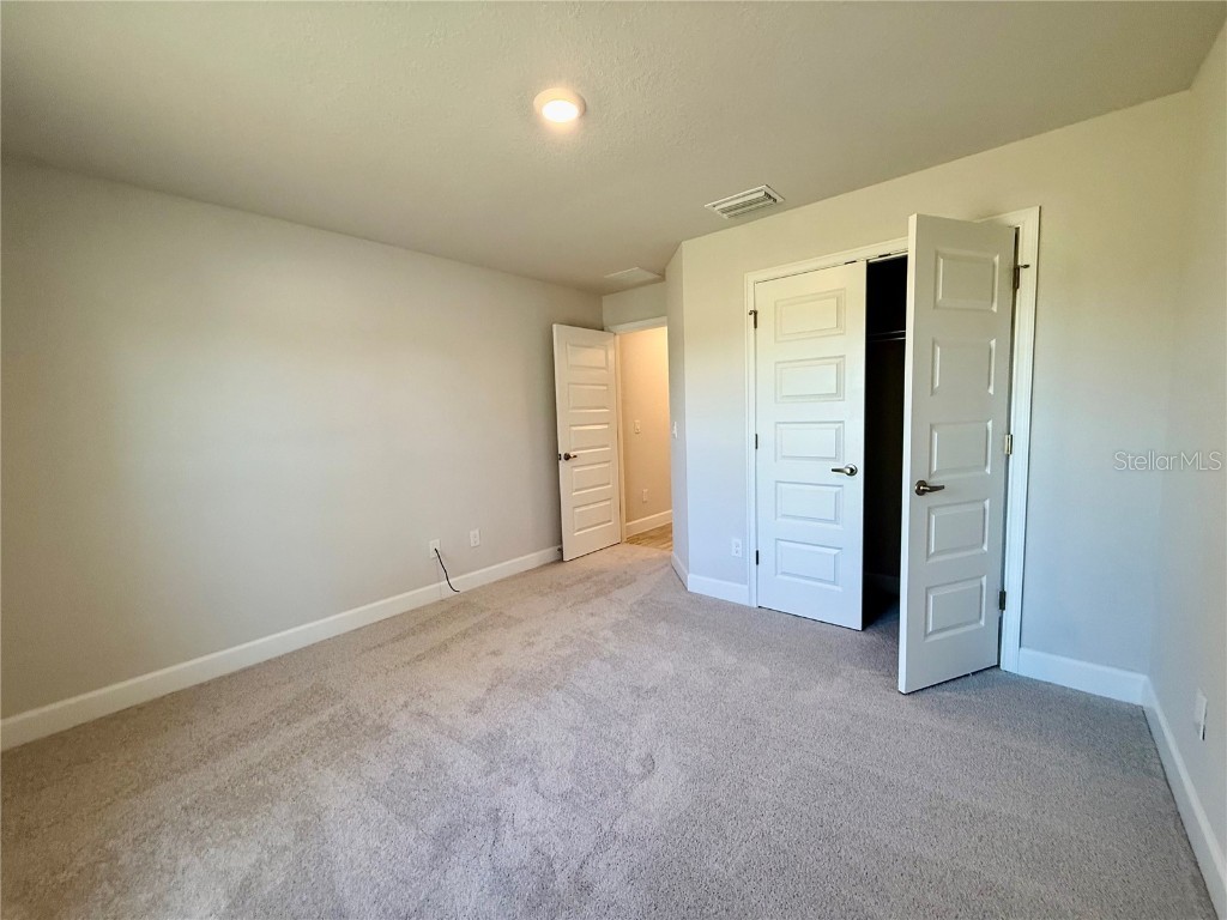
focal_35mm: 14
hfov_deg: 102.1
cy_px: 460
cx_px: 614
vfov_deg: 85.7
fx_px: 496
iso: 160
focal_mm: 2.22
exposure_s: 1/120
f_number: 2.2
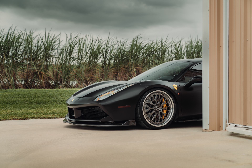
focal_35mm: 70
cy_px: 84
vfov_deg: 19.5
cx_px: 126
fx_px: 490
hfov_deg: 28.8
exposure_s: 1/800
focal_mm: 70
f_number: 4
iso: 250
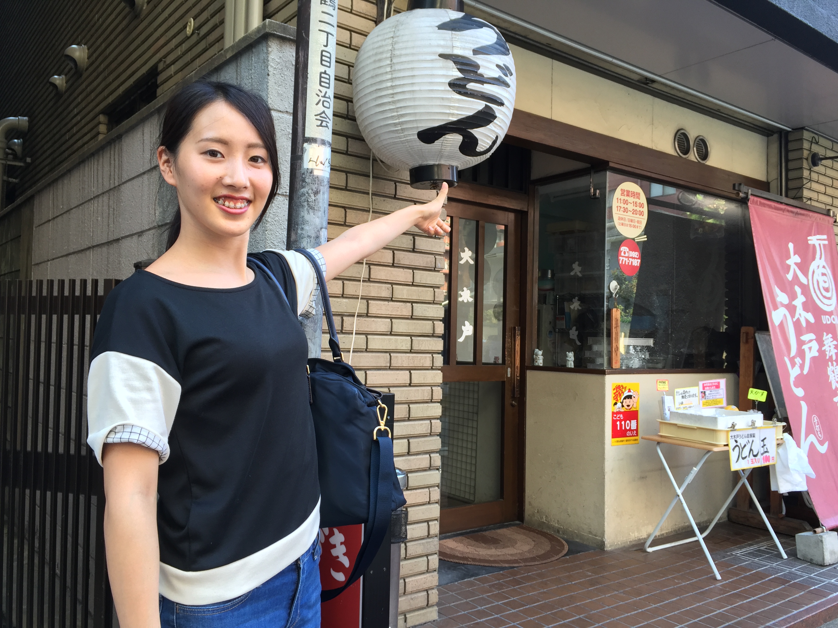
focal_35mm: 29
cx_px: 419
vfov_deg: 48.2
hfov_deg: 61.7
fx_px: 702
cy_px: 314
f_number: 2.2
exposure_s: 1/60
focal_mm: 4.15
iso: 32
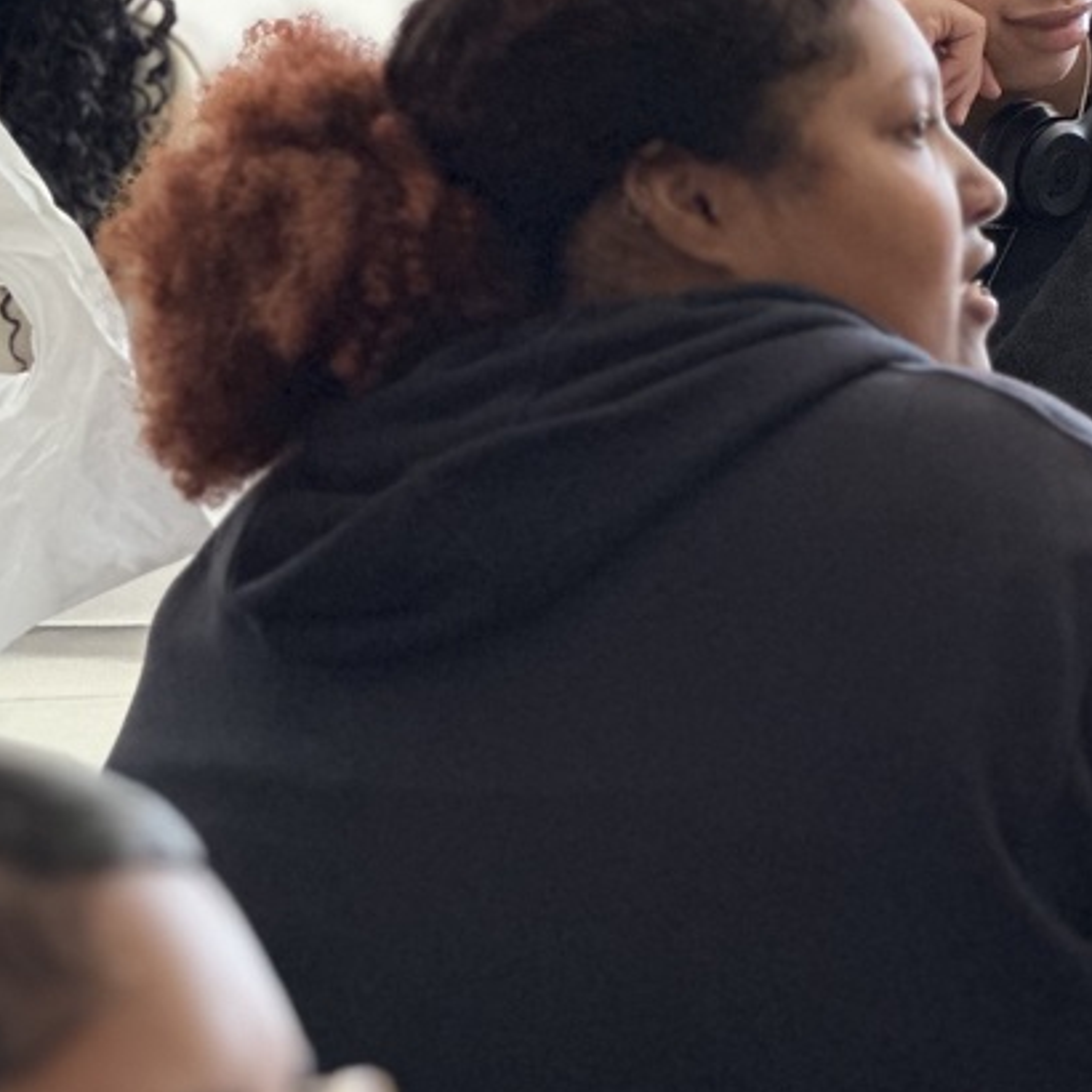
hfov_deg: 10.3
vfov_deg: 10.2
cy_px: -24
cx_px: 844
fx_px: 6067
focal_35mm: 170
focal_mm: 9
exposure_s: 1/40
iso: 160
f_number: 2.8
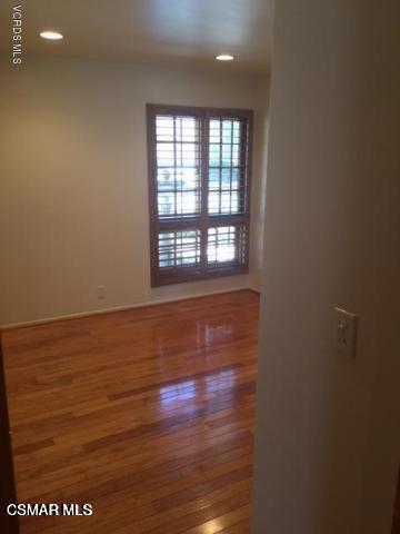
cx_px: 200
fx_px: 447
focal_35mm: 29
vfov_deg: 61.7
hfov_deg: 48.2
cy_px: 267
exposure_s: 1/30
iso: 50
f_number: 2.2
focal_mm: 4.15
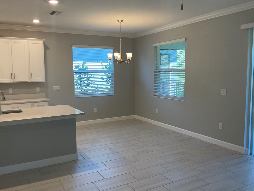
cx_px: 130
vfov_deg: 44.2
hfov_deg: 56.8
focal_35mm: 32
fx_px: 235
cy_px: 97
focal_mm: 3
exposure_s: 1/60
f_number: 1.8
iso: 40
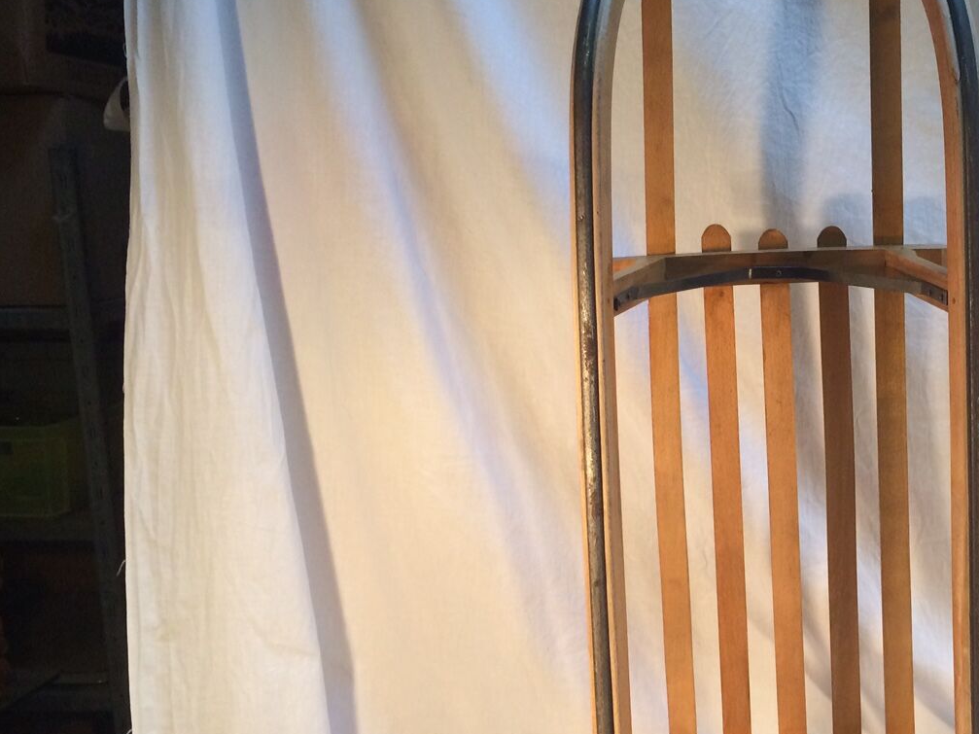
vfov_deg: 30.8
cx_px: 745
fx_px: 1329
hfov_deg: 39.3
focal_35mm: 47
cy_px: 410
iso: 80
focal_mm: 4.15
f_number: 2.2
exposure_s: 1/33
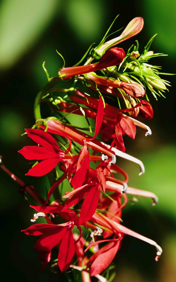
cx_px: 102
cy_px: 150
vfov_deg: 3.2
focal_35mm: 647
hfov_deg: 2.0
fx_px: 4967
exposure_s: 1/800
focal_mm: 207.88
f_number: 4
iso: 100
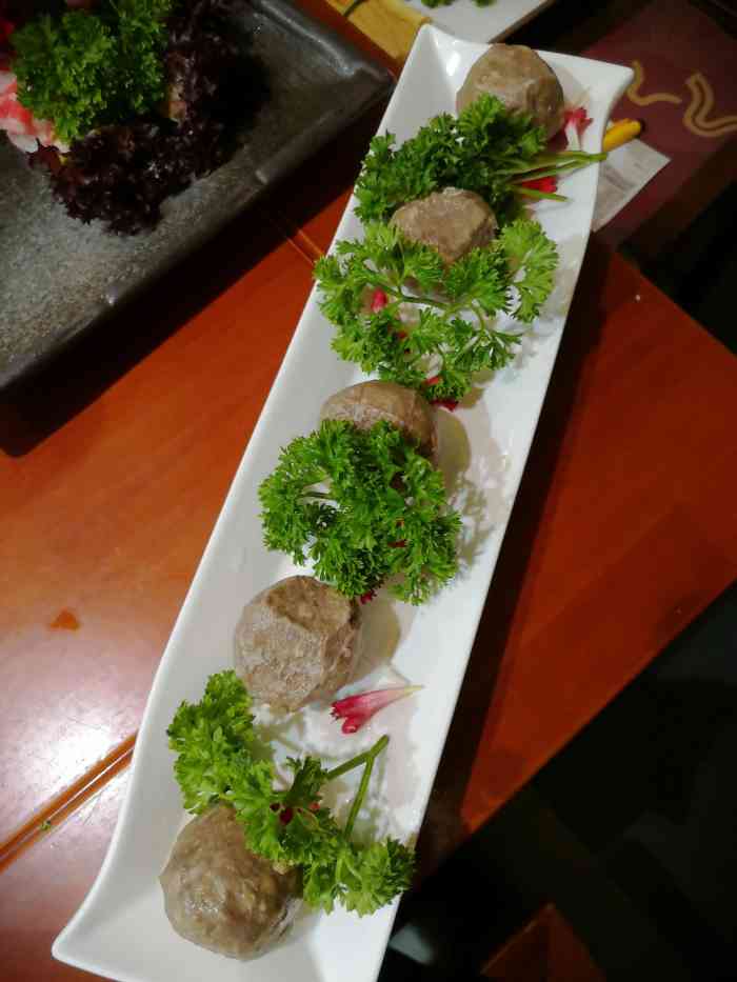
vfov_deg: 67.3
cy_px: 491
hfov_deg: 53.1
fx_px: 738
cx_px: 368
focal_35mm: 26
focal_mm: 4.75
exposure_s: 1/33.3
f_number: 1.8
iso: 500
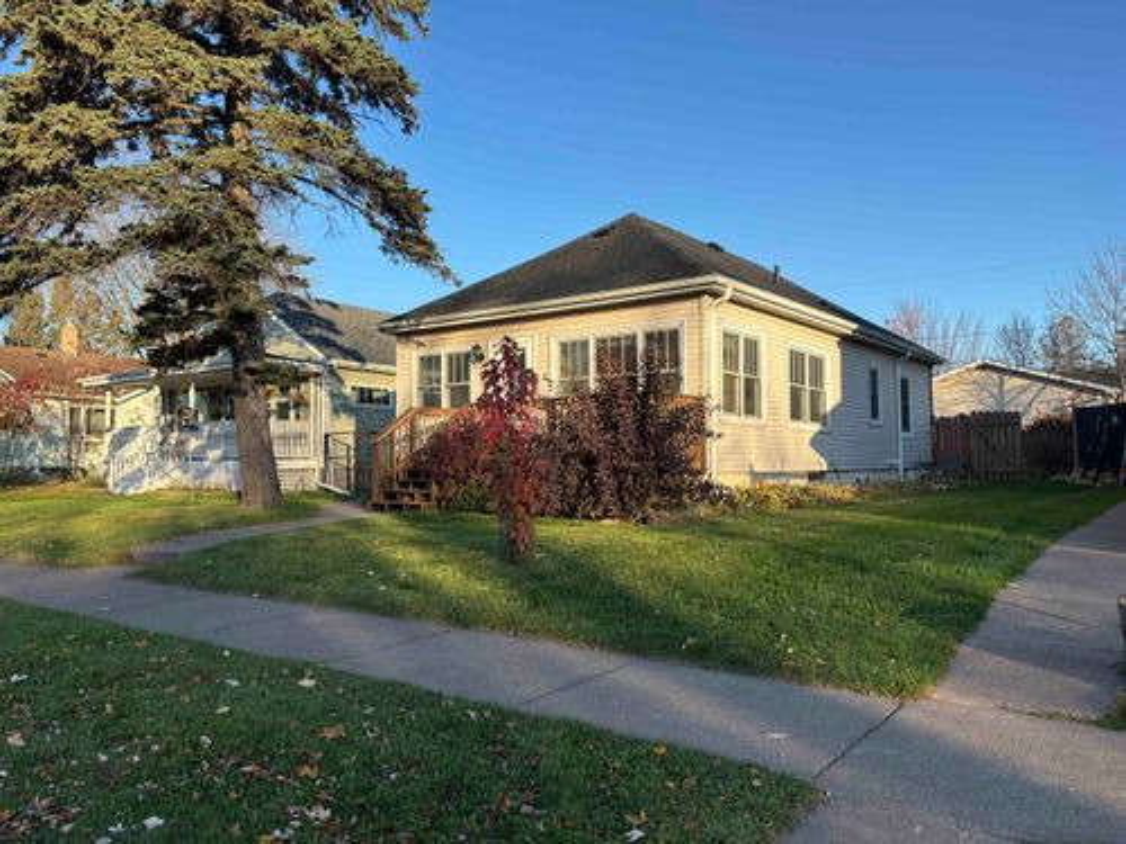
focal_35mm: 26
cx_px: 563
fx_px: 846
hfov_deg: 67.3
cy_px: 422
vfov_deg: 53.1
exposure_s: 1/1418
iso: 50
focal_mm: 5.96
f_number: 1.6
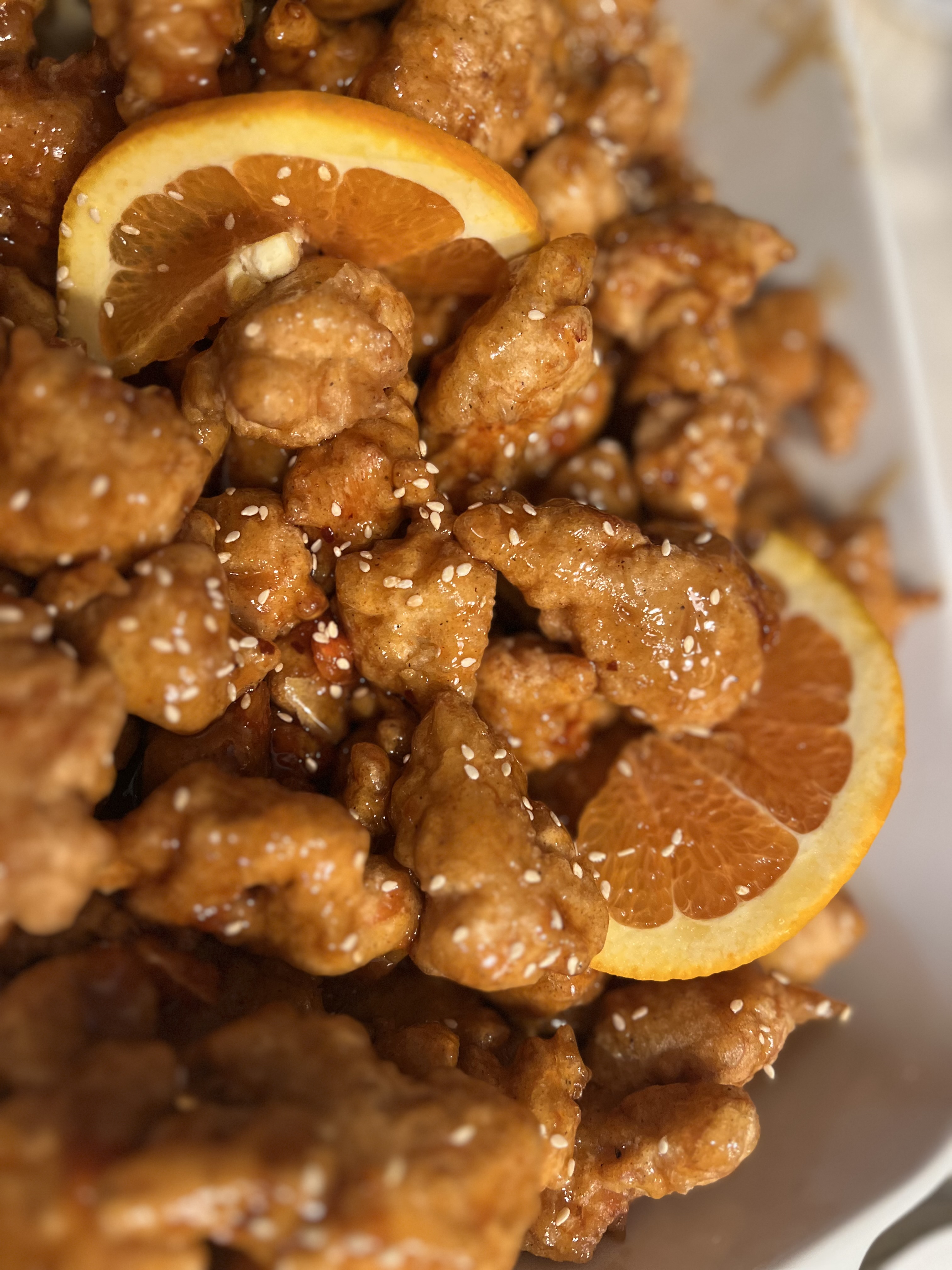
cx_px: 476
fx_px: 953
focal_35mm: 26
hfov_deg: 53.1
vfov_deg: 67.3
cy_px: 635
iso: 250
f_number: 1.5
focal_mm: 5.7
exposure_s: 1/60
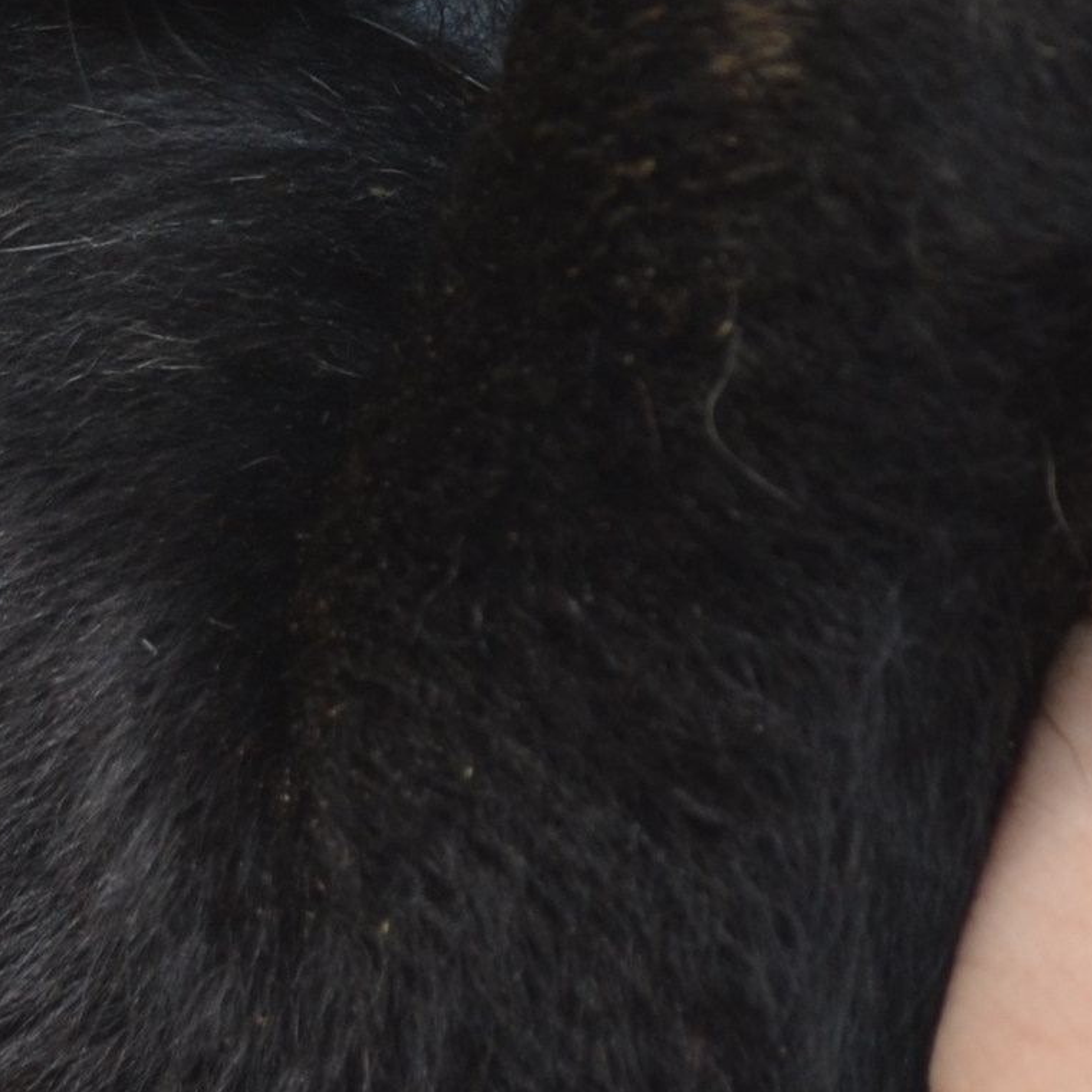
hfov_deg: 6.6
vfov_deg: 6.6
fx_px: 9422
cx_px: 769
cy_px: -309
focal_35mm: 264
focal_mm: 32
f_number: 4.8
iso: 180
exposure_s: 1/200
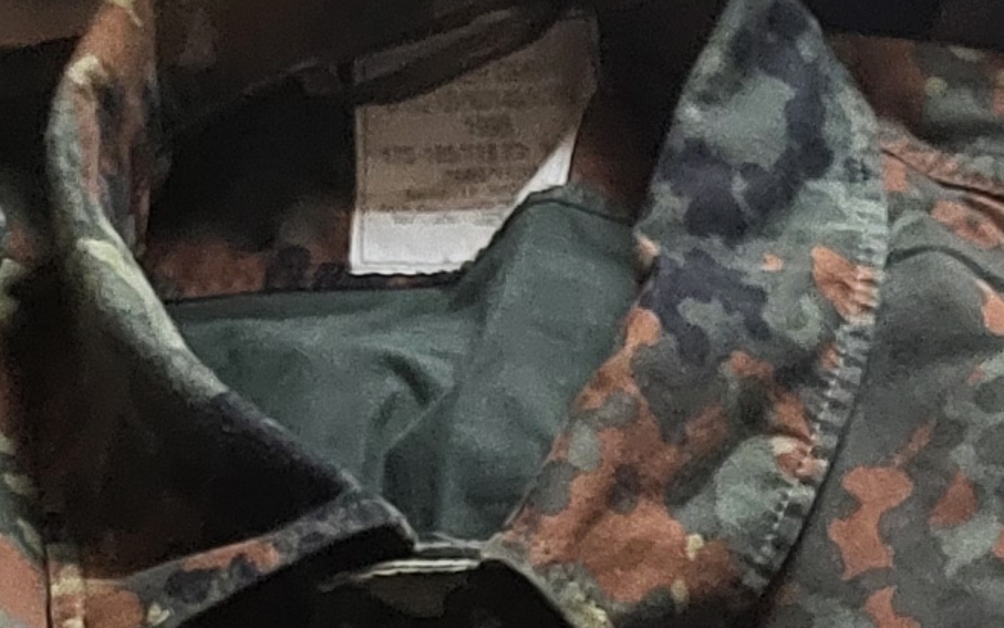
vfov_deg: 7.2
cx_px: 1267
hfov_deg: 12.1
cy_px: 1694
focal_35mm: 168
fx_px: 4597
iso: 640
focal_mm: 5.4
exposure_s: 1/50
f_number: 1.8
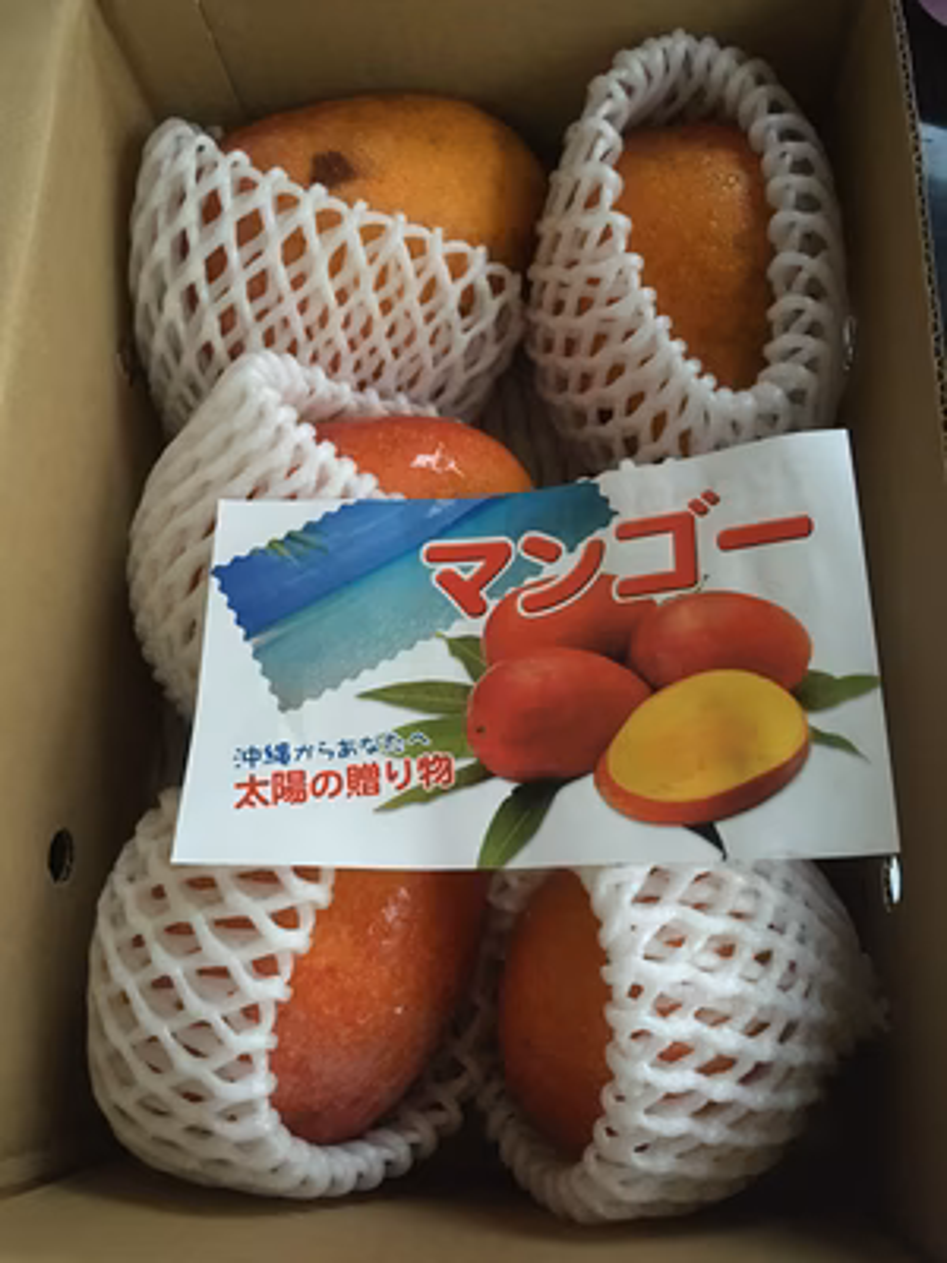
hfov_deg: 48.2
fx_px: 1058
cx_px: 474
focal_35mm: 29
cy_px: 632
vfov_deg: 61.7
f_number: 2.2
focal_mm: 4.15
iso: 320
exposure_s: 1/15
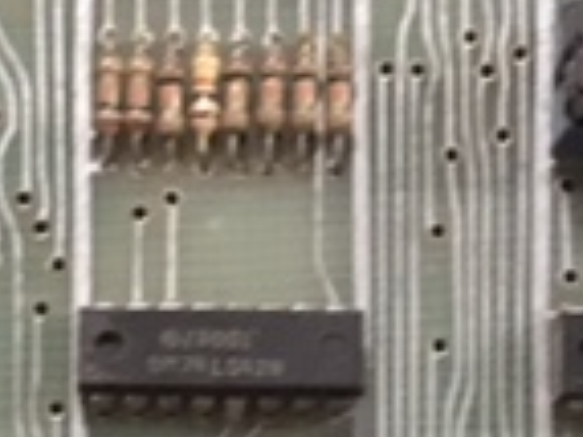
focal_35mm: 130
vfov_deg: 10.8
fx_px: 2188
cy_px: 731
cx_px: 94
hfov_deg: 15.1
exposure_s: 1/17
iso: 500
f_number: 2.2
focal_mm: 4.15
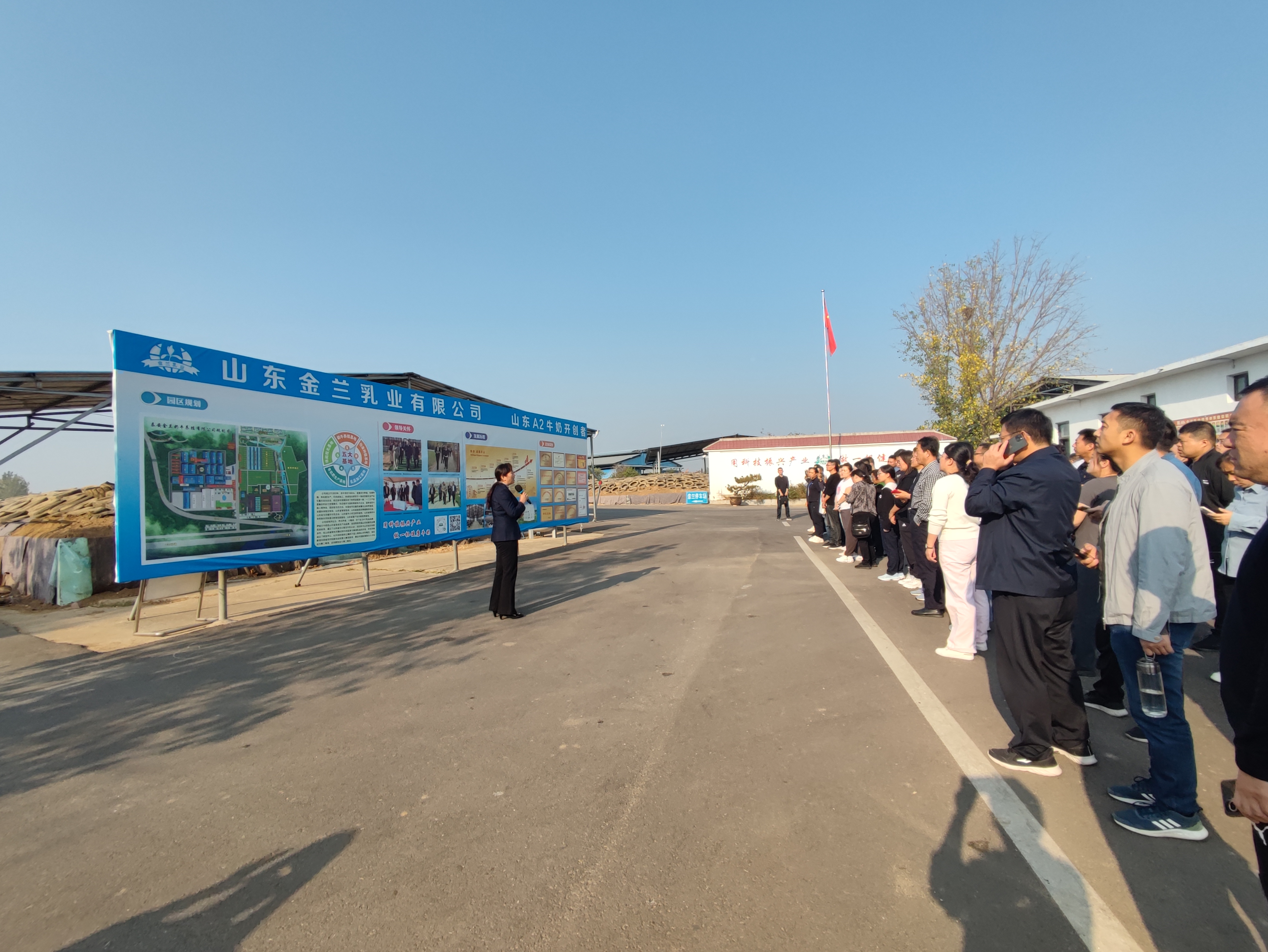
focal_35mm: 15
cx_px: 634
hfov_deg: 98.1
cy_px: 476
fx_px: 550
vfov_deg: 81.8
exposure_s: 1/1165
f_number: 2.2
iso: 50
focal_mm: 1.65
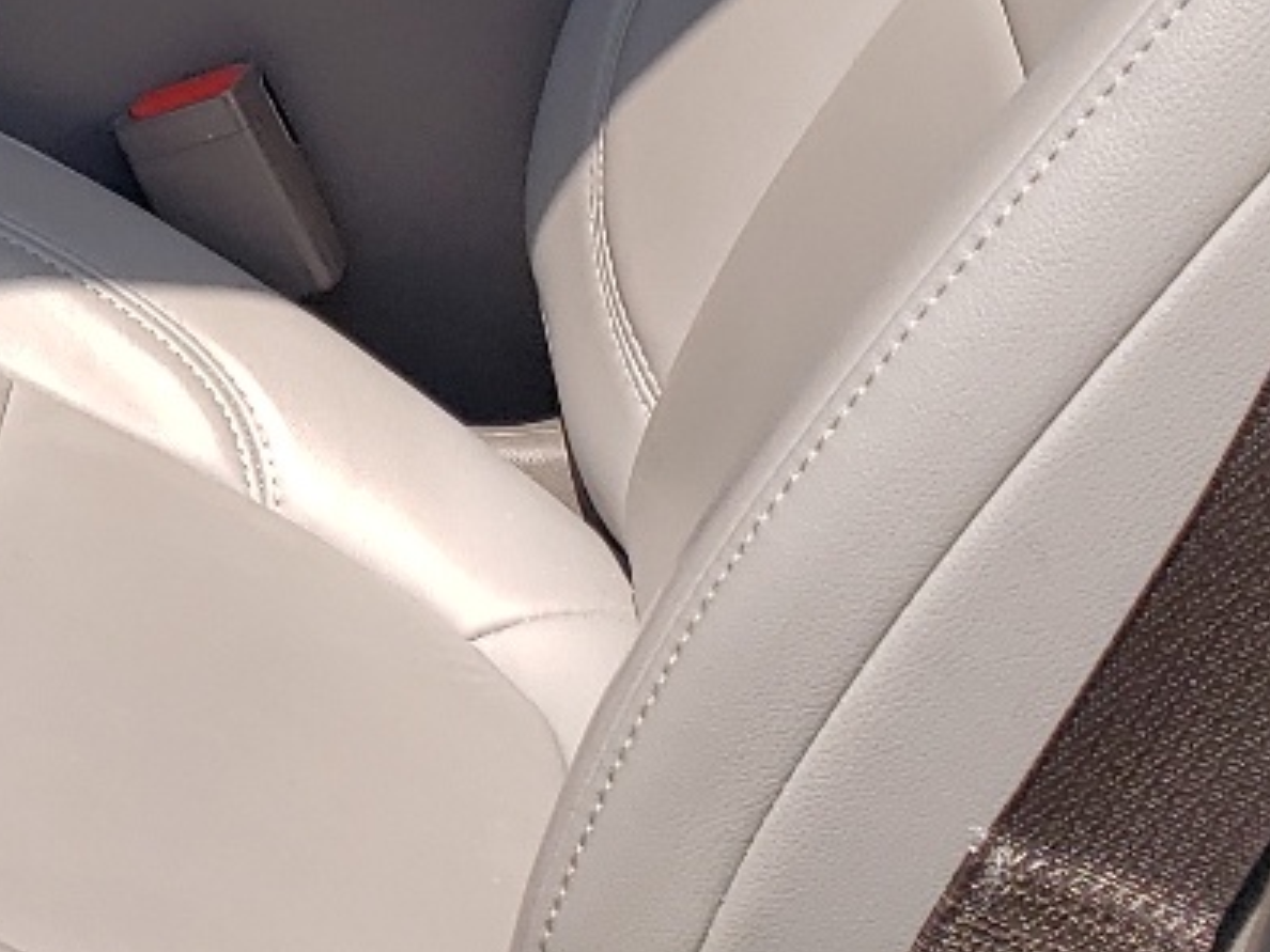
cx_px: -510
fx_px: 3852
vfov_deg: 13.3
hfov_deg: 17.3
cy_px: -468
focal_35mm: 105
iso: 50
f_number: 1.5
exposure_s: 1/2000
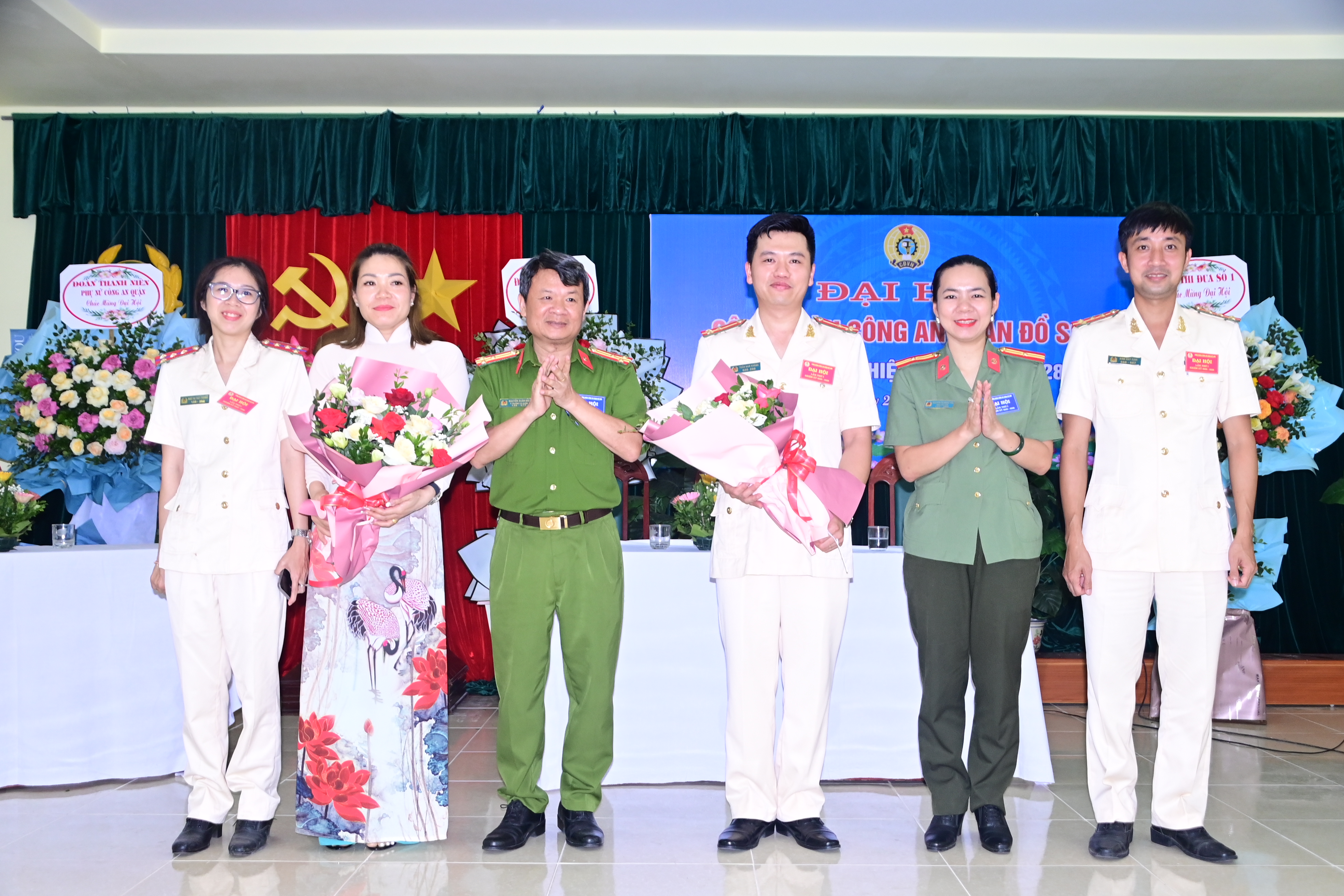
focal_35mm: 36
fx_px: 1344
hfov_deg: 53.1
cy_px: 448
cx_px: 672
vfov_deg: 36.9
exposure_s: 1/200
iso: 1000
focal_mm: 24
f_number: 4
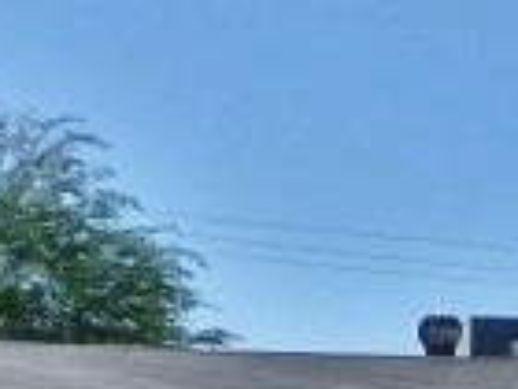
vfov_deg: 11.6
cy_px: 682
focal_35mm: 119
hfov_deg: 16.5
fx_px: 1781
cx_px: 192
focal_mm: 4.7
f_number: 4
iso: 100
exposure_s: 1/1300
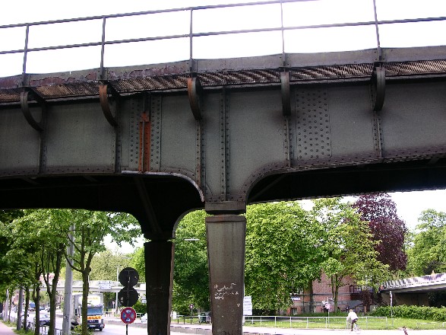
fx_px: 593
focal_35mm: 46
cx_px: 223
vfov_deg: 31.5
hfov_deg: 41.2
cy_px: 168
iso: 50
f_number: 4.7
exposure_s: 1/40.8
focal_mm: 11.6
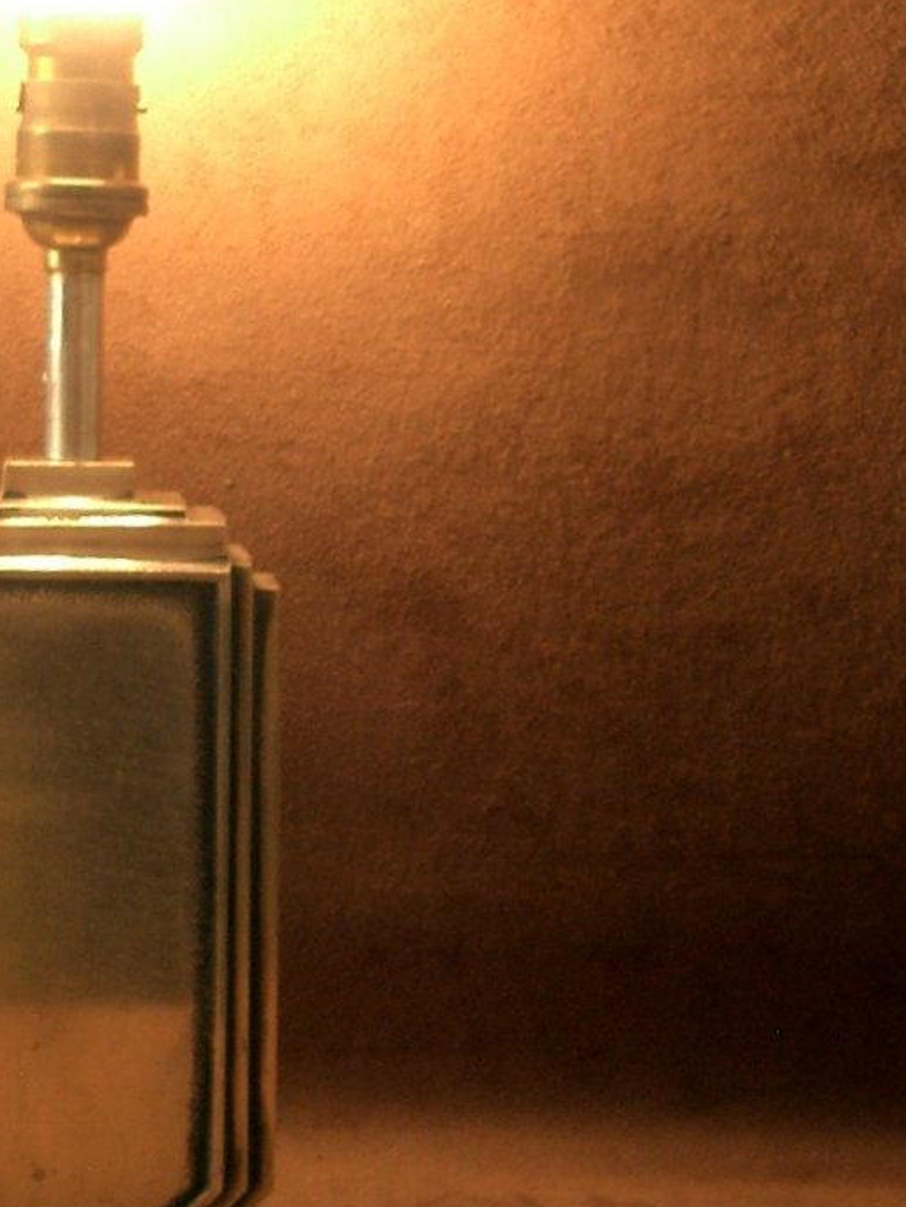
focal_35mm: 72
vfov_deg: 27.0
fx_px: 2510
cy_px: 564
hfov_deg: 20.2
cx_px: 148
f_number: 2.8
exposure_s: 1/40
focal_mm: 6.8
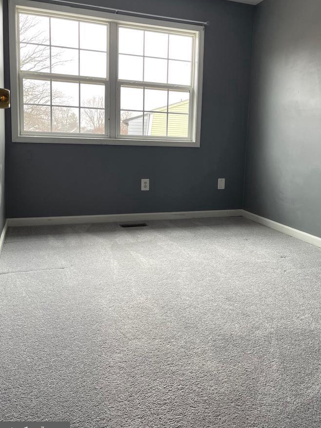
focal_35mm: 32
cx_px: 182
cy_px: 186
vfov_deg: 56.6
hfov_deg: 44.0
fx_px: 396
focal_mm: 5.1
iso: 100
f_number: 1.6
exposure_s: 1/120
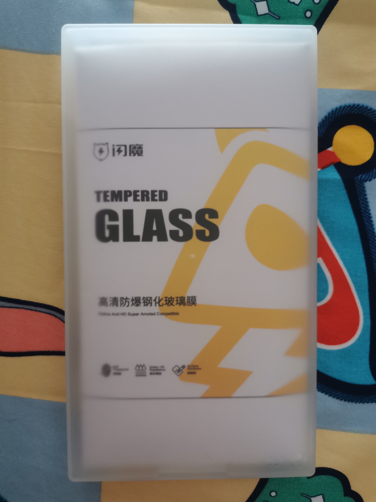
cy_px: 251
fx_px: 391
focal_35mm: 27
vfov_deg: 65.3
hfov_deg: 51.4
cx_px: 188
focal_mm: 5.58
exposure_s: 1/33.3
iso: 500
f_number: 1.8
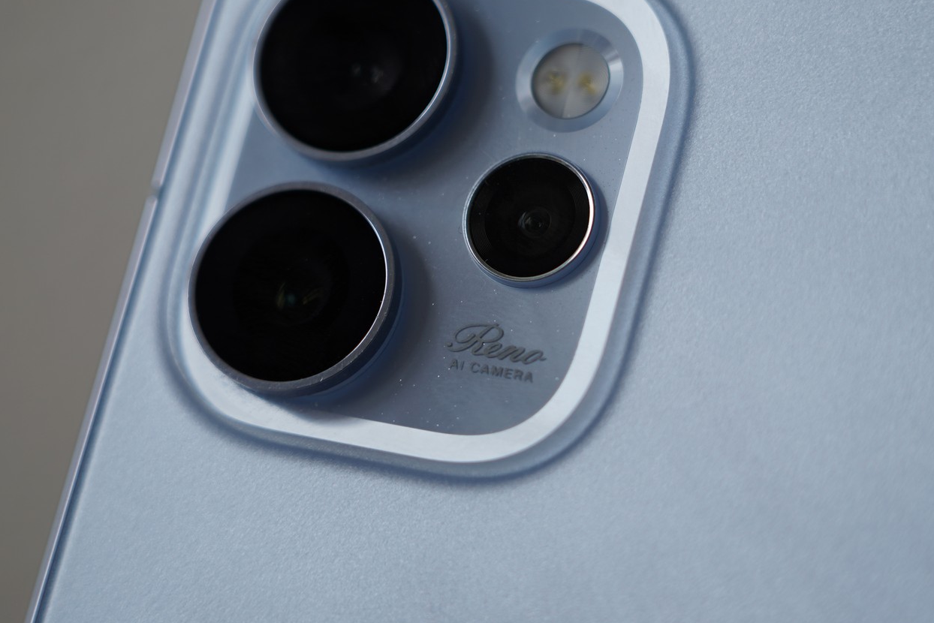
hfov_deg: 12.7
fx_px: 4204
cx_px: 540
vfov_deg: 8.5
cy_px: 234
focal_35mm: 162
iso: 160
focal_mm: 105
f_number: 4
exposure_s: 1/125
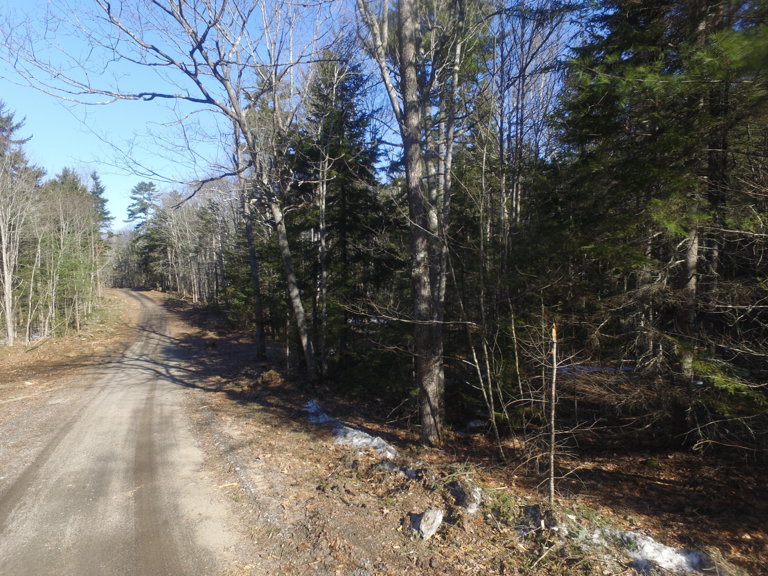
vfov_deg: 66.0
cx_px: 384
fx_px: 444
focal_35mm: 20
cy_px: 288
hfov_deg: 81.7
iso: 100
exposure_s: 1/421
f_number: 2.8
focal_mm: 3.61
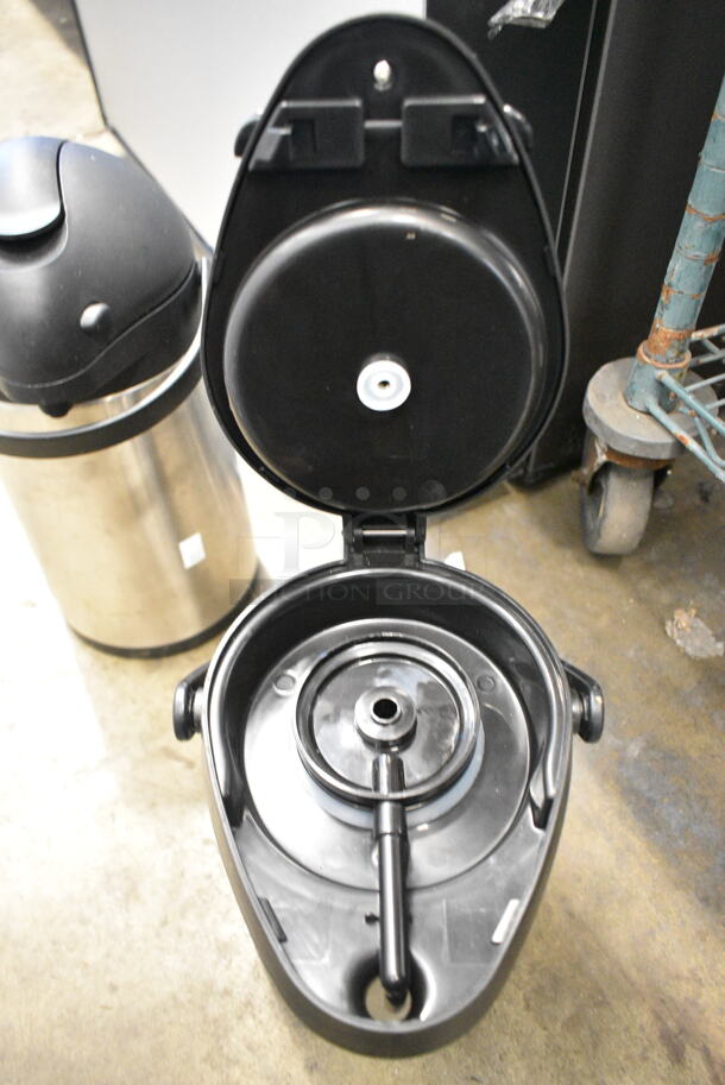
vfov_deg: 67.3
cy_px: 542
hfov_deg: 48.0
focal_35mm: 27
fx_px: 814
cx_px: 362
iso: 6400
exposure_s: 1/30
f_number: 3.5
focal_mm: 18
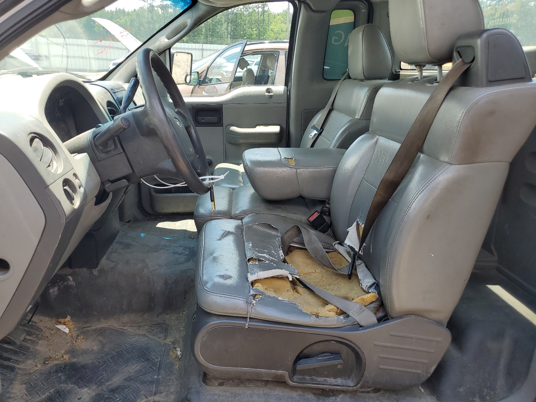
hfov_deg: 67.3
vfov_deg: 53.1
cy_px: 201
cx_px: 268
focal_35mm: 26
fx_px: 403
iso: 50
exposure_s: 1/526
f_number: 1.5
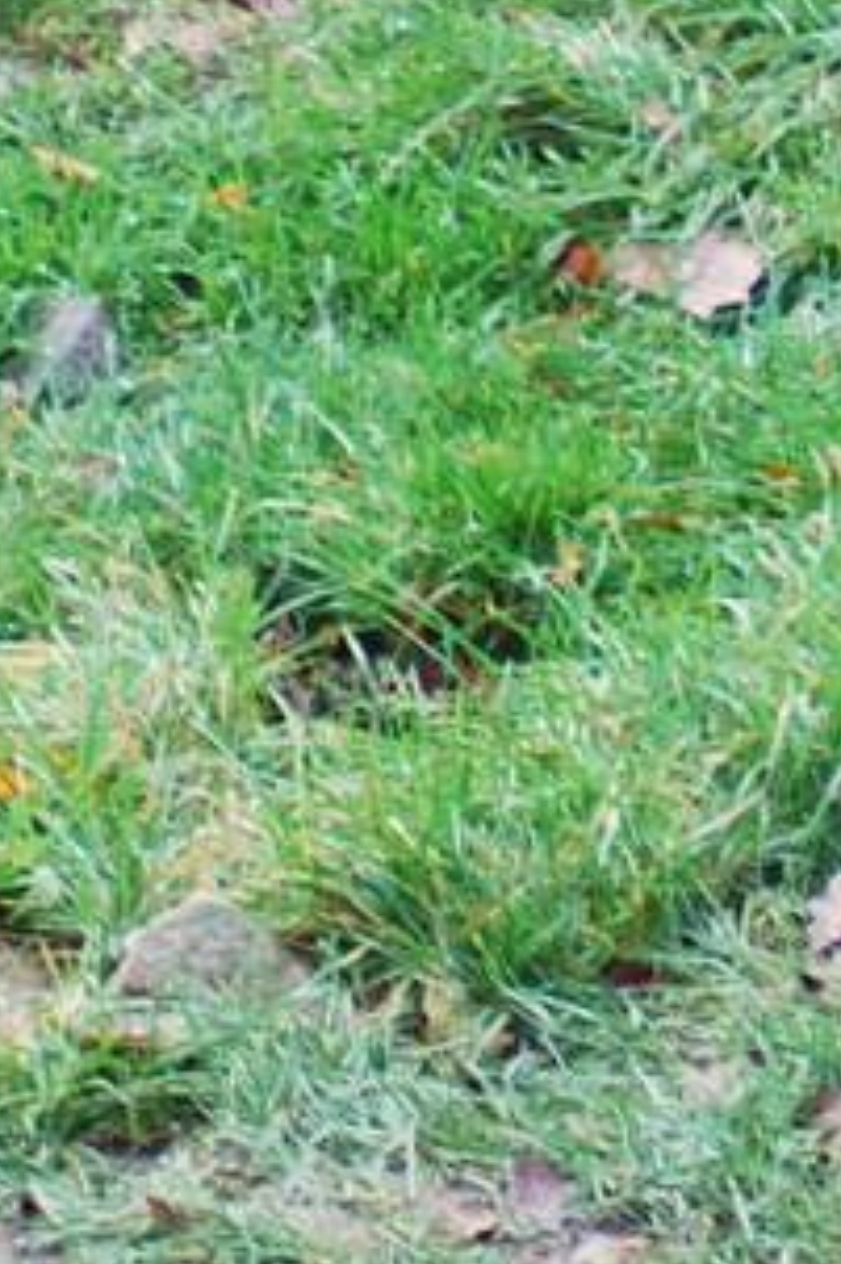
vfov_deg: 3.7
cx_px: 1753
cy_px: -965
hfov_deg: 2.5
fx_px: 19539
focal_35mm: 557
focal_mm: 70
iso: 250
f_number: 4
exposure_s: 1/125
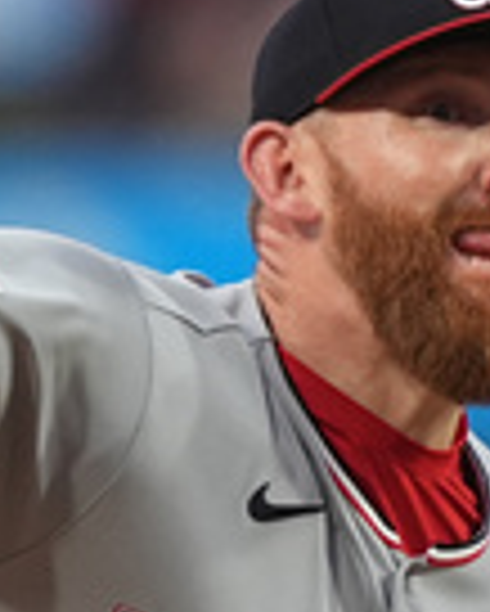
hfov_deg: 0.6
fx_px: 51008
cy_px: 1030
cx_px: 373
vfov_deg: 0.7
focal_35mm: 2817
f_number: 2.8
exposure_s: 1/2500
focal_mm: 400
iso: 1250
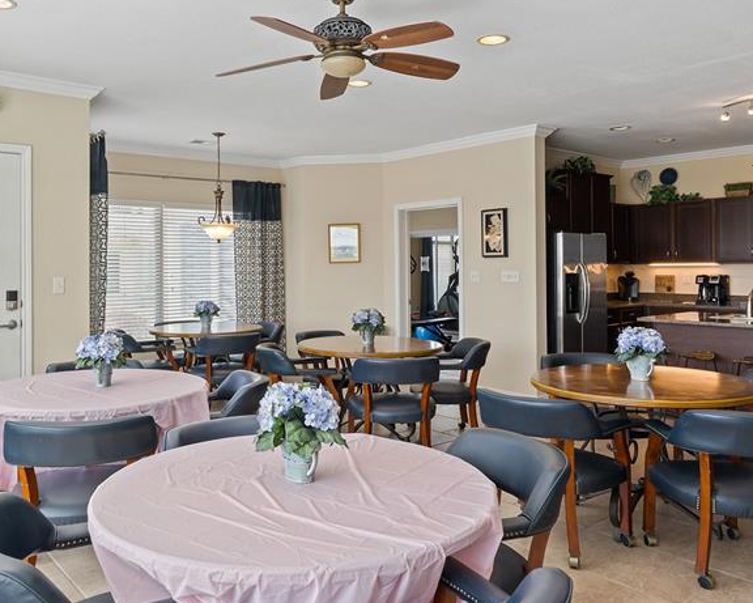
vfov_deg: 48.4
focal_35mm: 30
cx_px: 336
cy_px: 260
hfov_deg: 58.6
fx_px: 669
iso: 250
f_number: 10
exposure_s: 1/6
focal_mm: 18
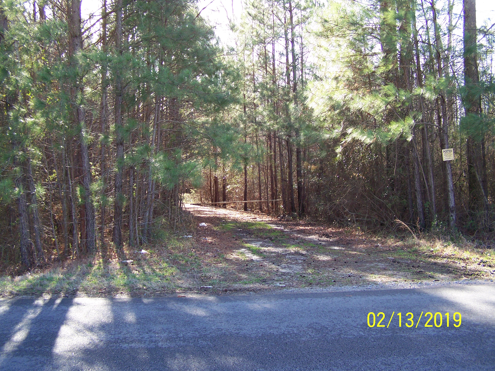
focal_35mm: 38
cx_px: 248
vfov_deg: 37.7
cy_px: 186
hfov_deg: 49.0
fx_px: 543
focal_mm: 6.3
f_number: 2.8
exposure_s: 1/60
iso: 64
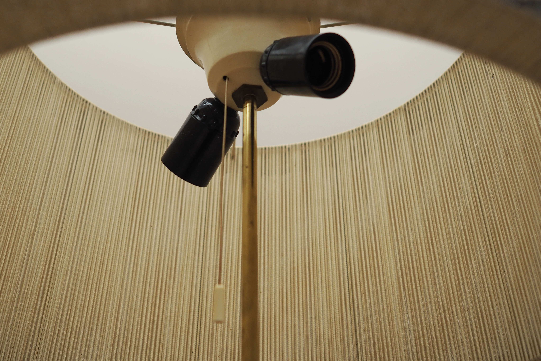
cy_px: 163
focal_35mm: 44
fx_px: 661
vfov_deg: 30.5
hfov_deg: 44.4
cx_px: 239
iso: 200
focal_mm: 17
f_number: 2.5
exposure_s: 1/60
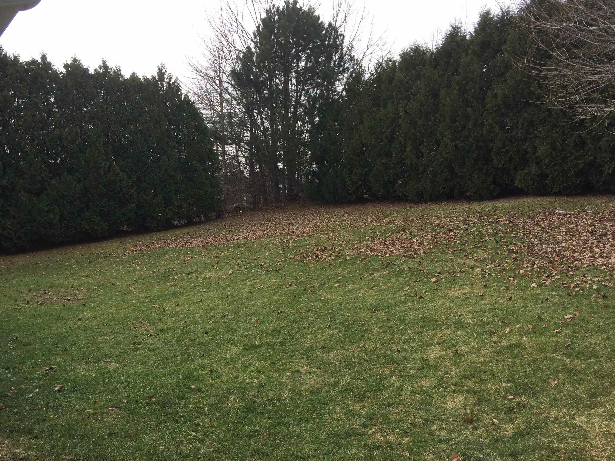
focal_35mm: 33
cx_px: 282
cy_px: 230
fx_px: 586
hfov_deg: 55.3
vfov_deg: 42.9
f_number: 2.2
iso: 32
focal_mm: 4.15
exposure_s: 1/1368
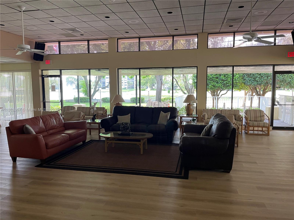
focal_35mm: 26
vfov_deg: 53.1
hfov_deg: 67.3
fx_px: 221
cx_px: 147
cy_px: 110
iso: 125
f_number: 1.6
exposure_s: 1/95
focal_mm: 4.2
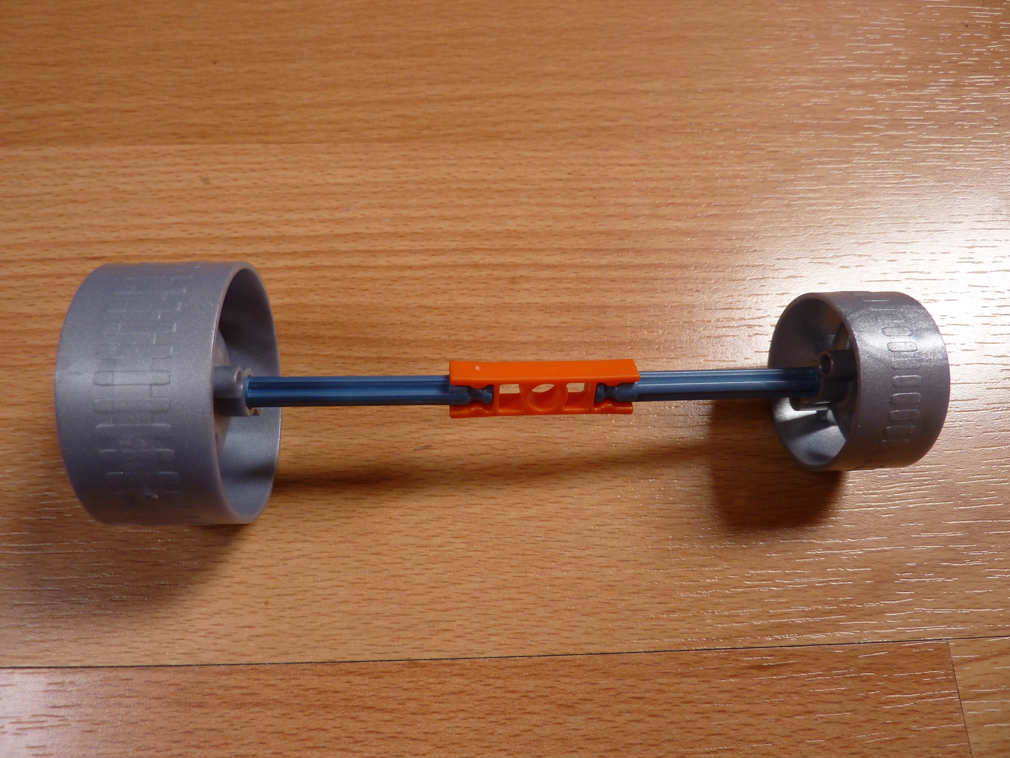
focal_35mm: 25
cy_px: 379
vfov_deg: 54.9
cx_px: 505
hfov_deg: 69.4
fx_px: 729
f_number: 3.3
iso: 80
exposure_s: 1/60
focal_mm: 4.1
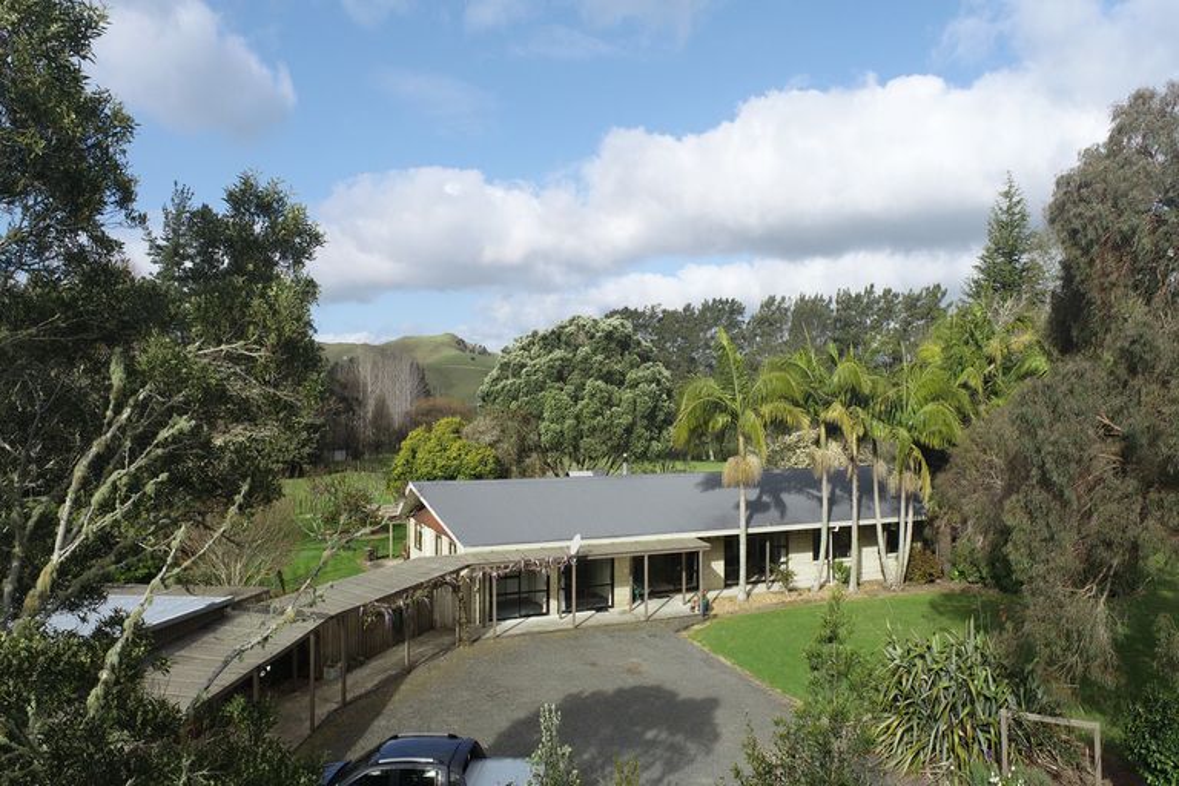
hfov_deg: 73.7
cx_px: 590
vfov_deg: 53.1
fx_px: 786
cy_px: 393
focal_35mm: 24
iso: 100
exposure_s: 1/400
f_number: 5.6
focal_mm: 8.8
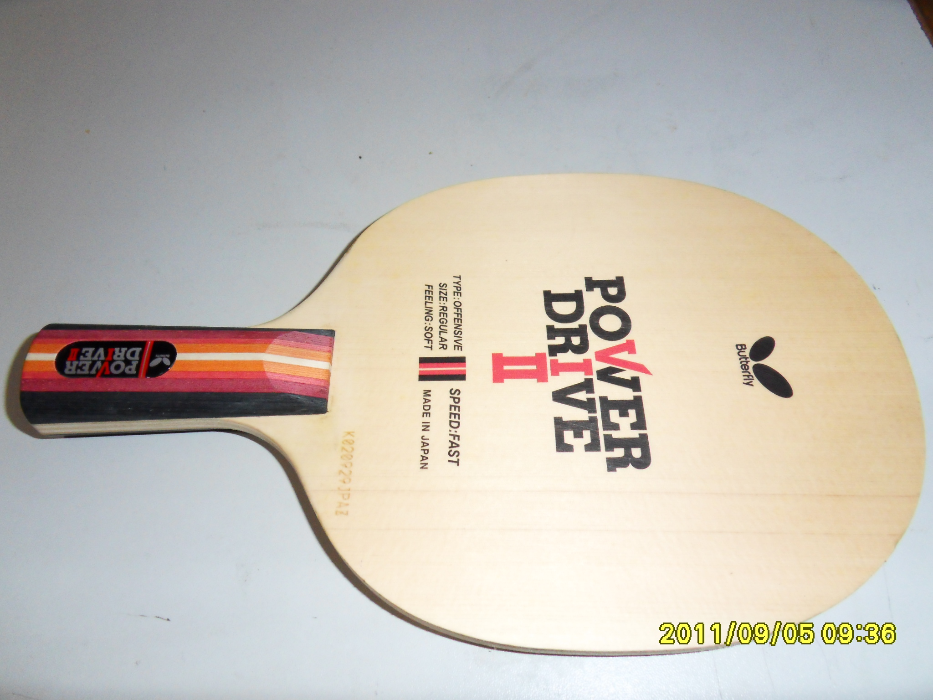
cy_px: 350
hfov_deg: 65.3
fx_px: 728
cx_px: 466
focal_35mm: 27
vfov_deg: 51.4
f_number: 3.5
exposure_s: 1/45
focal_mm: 4.7
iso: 400
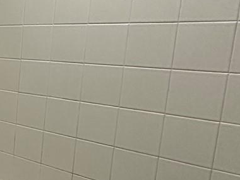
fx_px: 409
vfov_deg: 24.7
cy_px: 113
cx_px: -122
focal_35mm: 59
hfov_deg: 24.9
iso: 320
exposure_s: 1/120
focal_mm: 2.22
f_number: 2.2
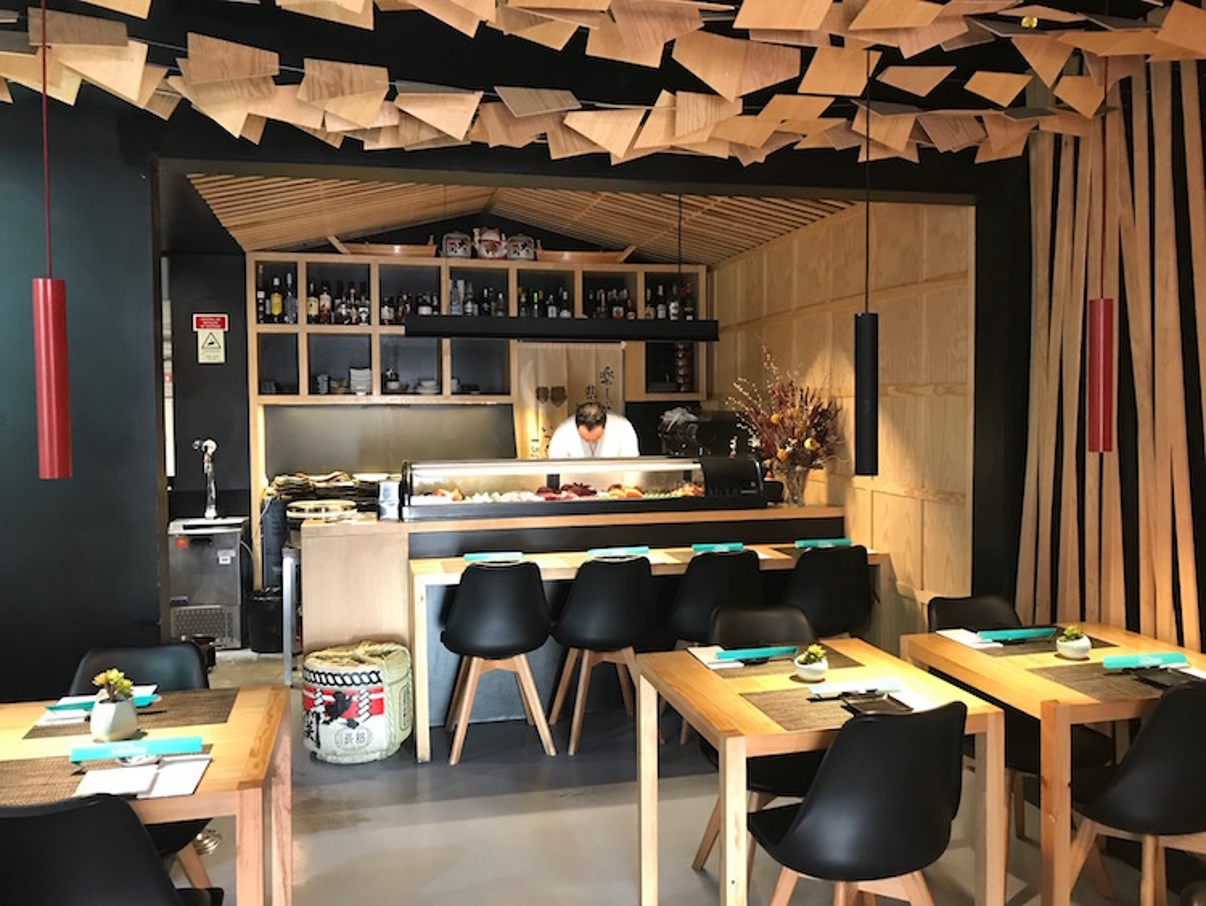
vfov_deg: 49.8
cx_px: 603
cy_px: 453
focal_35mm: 28
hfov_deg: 63.4
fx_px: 976
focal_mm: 3.99
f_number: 1.8
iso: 80
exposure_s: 1/8
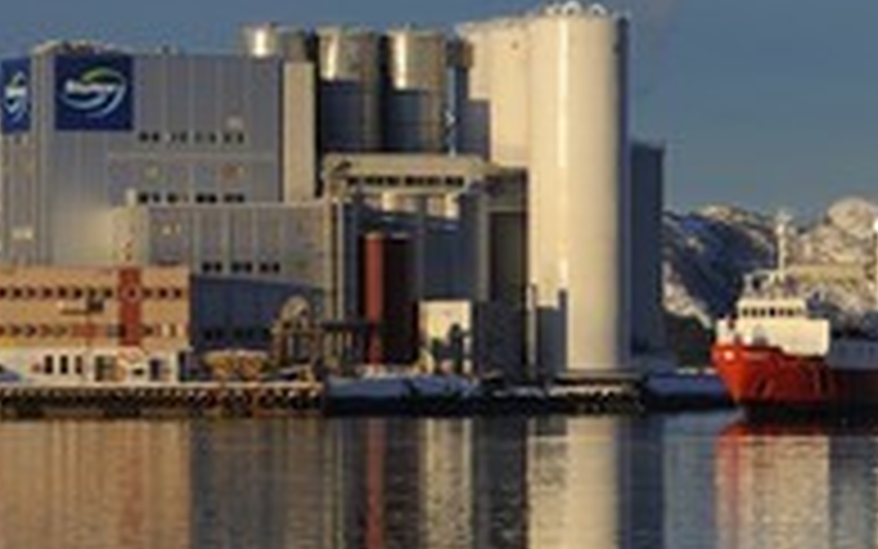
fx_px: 5361
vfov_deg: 5.9
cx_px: 189
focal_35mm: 224
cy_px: 292
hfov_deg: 9.3
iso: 200
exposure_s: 1/400
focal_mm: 102
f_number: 9
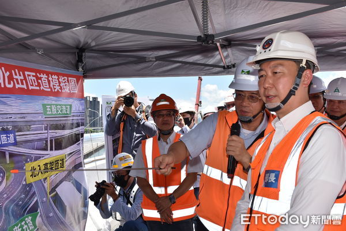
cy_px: 116
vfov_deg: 34.3
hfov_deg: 49.5
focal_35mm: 39
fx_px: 375
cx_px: 173
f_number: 8
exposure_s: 1/200
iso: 125
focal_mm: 26
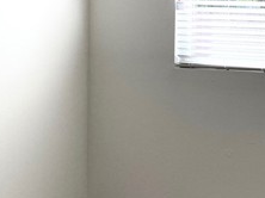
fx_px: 574
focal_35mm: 75
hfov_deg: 23.8
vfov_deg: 19.2
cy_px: 11
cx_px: 316
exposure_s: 1/124
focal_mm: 4.25
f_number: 1.8
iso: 32
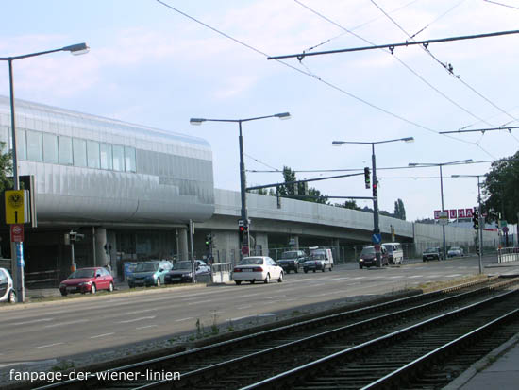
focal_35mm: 98
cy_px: 195
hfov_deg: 20.0
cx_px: 260
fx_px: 1470
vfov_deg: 15.1
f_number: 4.6
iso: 100
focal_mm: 14.9
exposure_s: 1/297
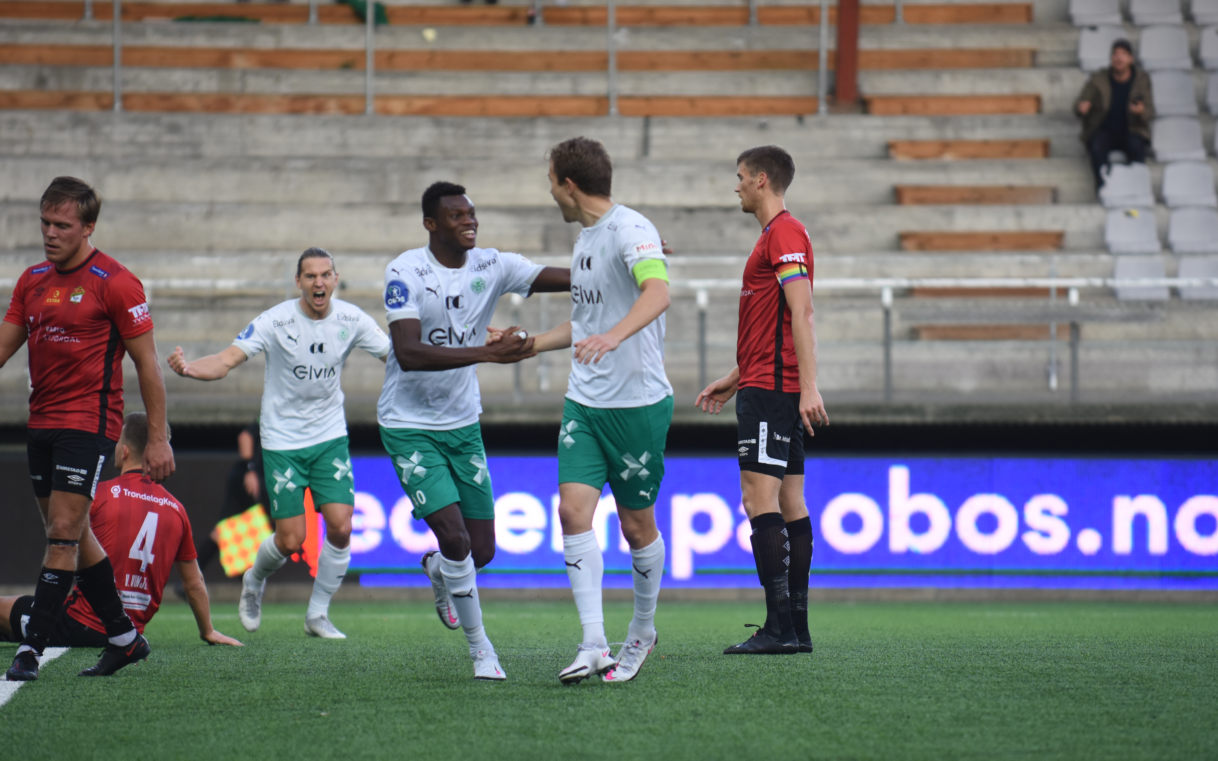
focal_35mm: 306
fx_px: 10158
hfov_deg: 6.9
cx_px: 609
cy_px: 401
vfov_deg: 4.3
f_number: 2.8
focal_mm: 200
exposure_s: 1/640
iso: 400
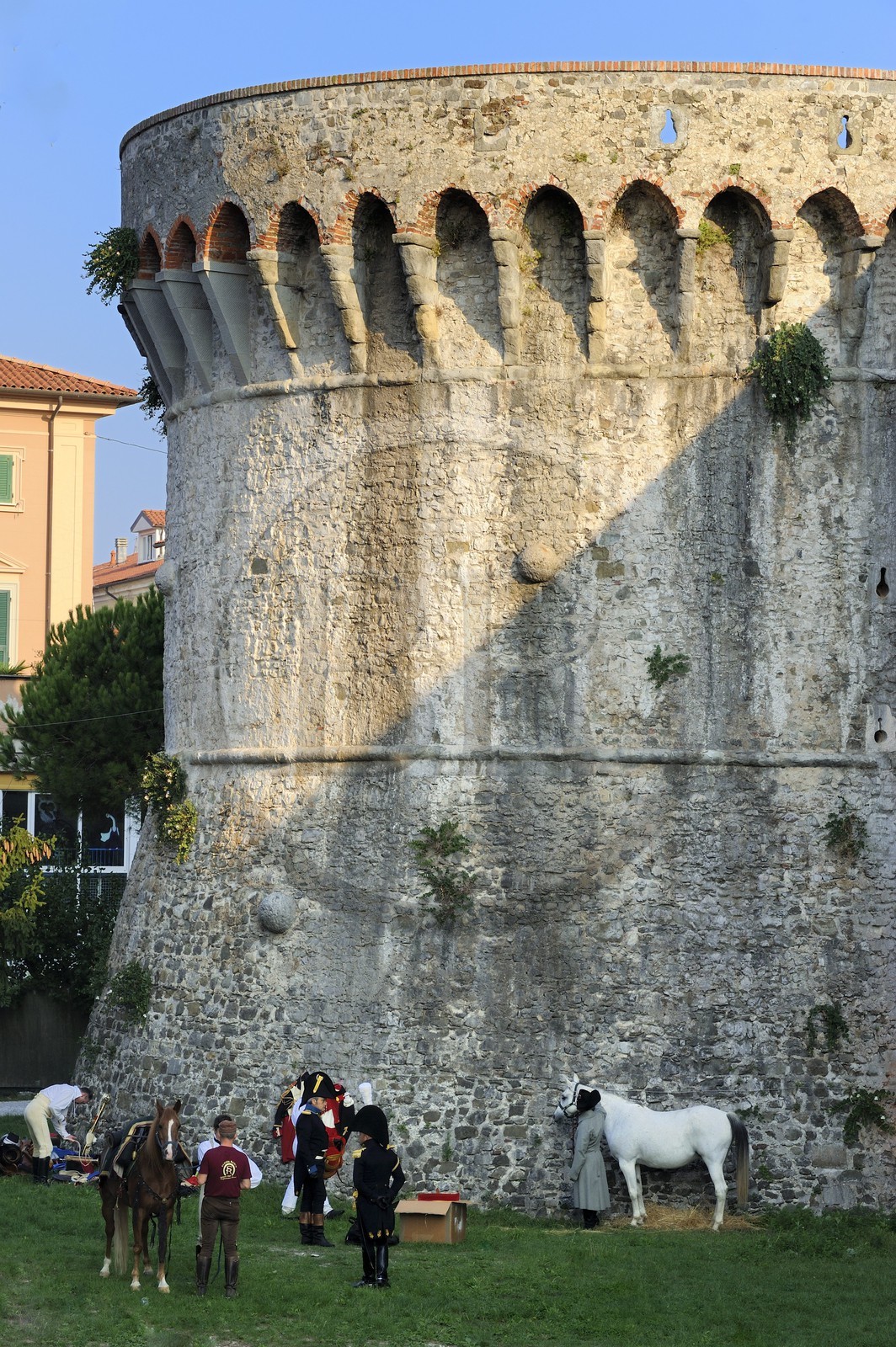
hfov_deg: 12.4
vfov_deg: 18.6
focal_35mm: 110
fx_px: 4113
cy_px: 674
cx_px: 448
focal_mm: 110
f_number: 10
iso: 400
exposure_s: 1/200
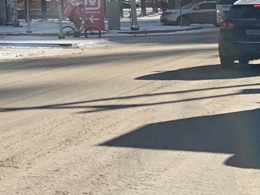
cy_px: -104
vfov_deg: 9.0
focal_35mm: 161
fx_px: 1209
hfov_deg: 9.9
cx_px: -473
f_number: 1.8
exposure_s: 1/1845
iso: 25
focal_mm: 4.25
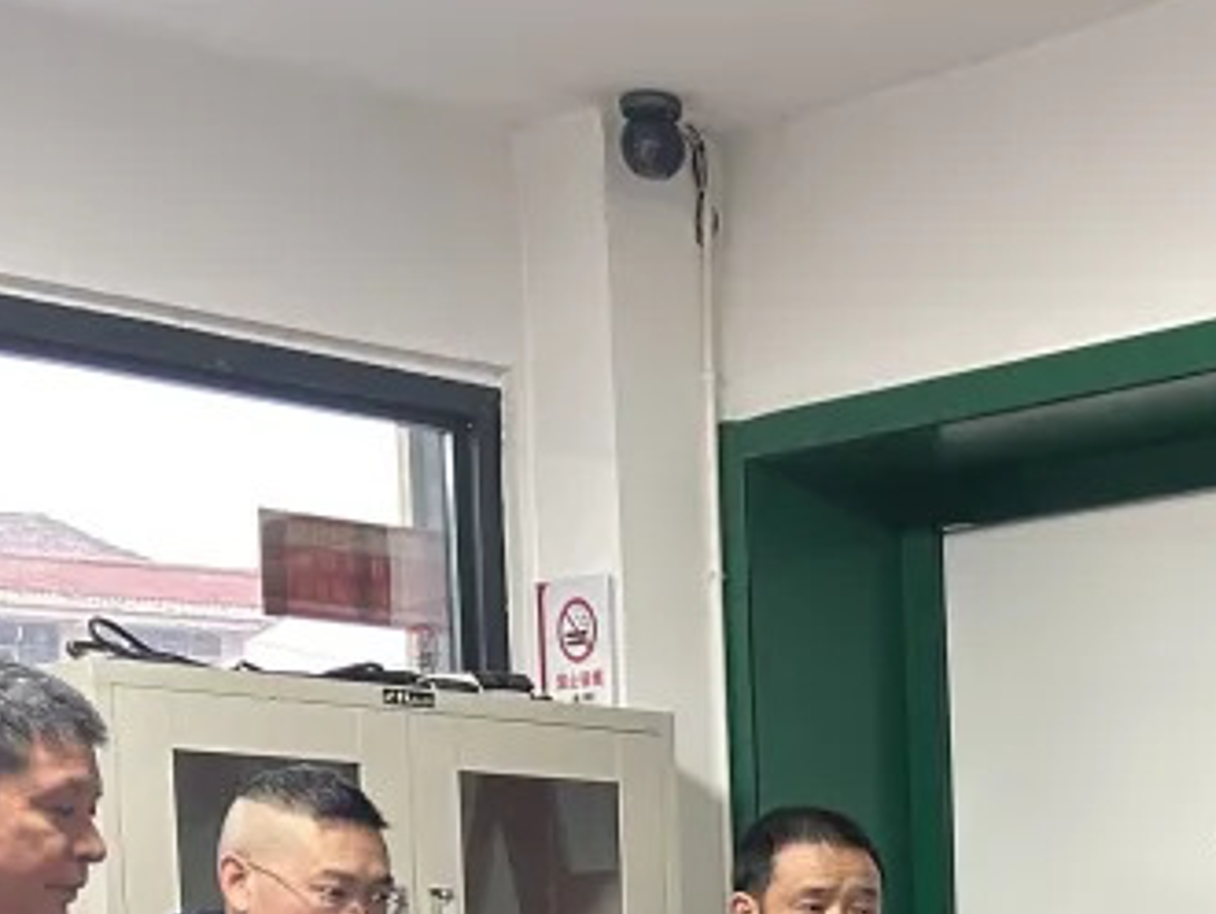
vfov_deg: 15.7
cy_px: 1441
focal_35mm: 85
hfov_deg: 21.8
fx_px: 2988
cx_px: 1327
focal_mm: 5.7
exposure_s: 1/60
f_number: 1.5
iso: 200
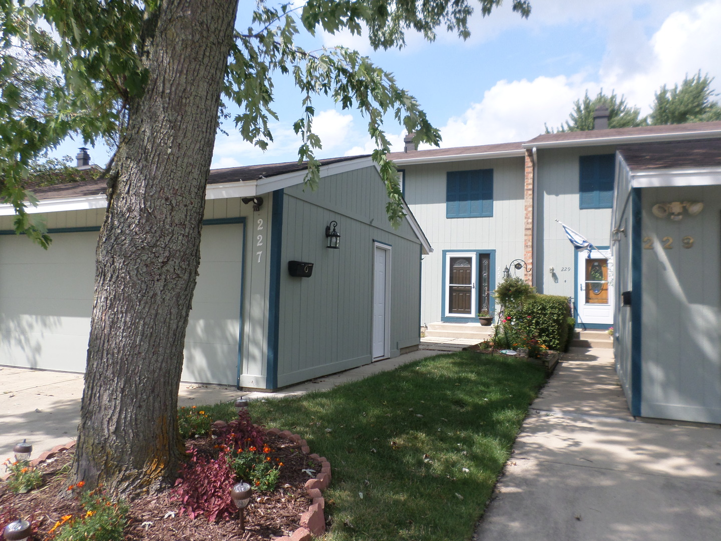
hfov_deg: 69.4
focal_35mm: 25
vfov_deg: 54.9
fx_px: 521
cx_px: 360
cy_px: 270
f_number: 2.5
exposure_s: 1/1000
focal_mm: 4.5
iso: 80
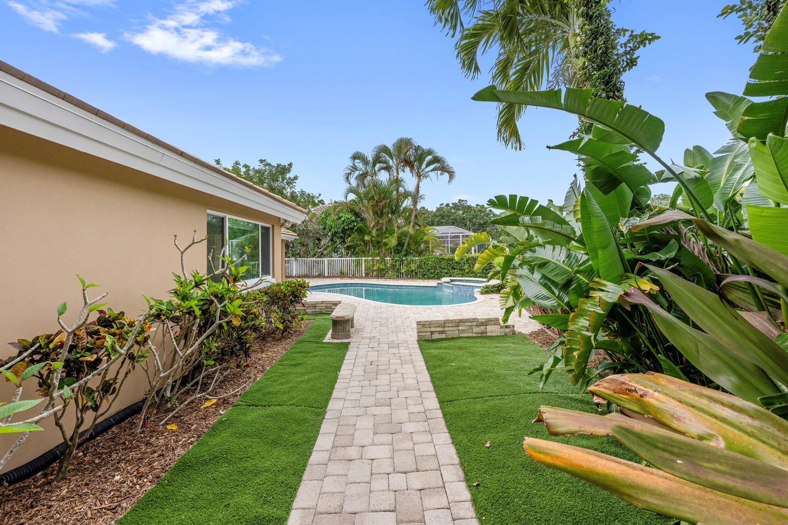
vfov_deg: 81.2
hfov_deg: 104.3
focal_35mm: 14
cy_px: 262
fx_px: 306
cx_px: 394
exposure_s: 1/640
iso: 500
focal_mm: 14
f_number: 8
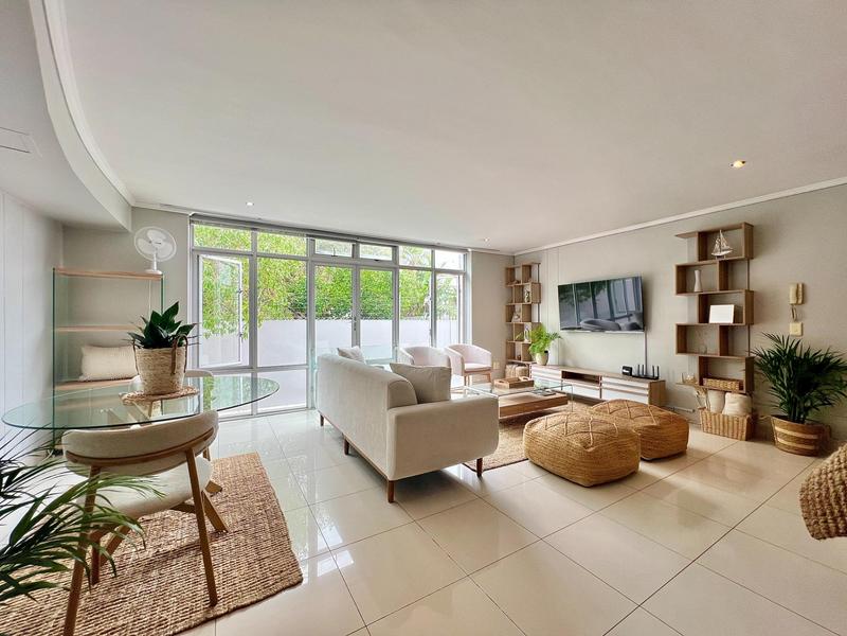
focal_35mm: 13
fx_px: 318
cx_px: 424
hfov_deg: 106.2
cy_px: 318
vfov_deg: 89.9
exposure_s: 1/100
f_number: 1.8
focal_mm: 1.57
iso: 50
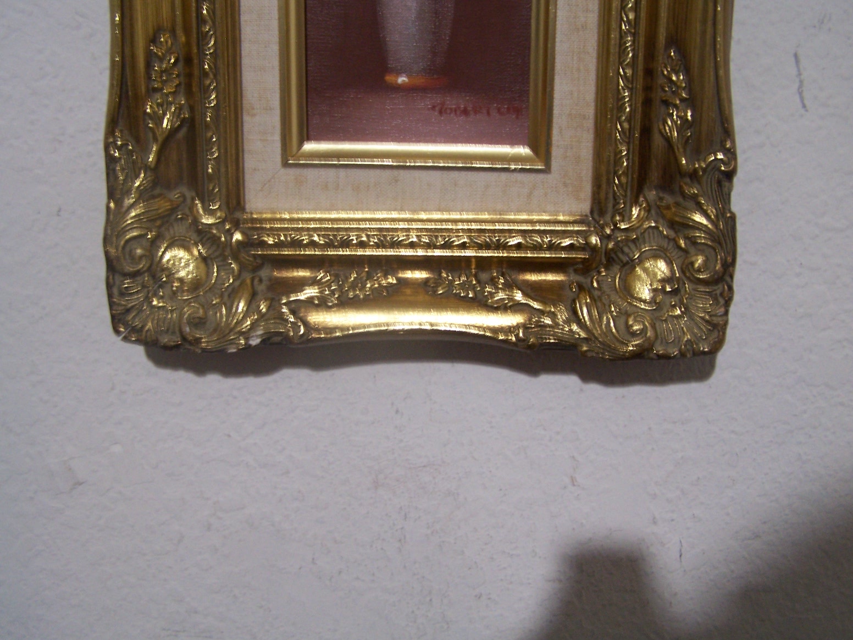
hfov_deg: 49.0
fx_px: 936
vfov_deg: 37.7
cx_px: 426
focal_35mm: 38
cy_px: 320
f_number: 2.8
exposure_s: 1/8
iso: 140
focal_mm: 6.3
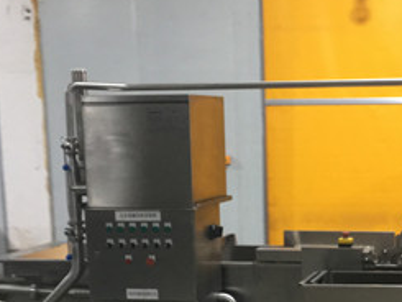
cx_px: 349
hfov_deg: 26.6
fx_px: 825
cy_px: 253
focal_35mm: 71
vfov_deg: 20.4
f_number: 2.2
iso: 200
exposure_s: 1/17
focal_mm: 4.15
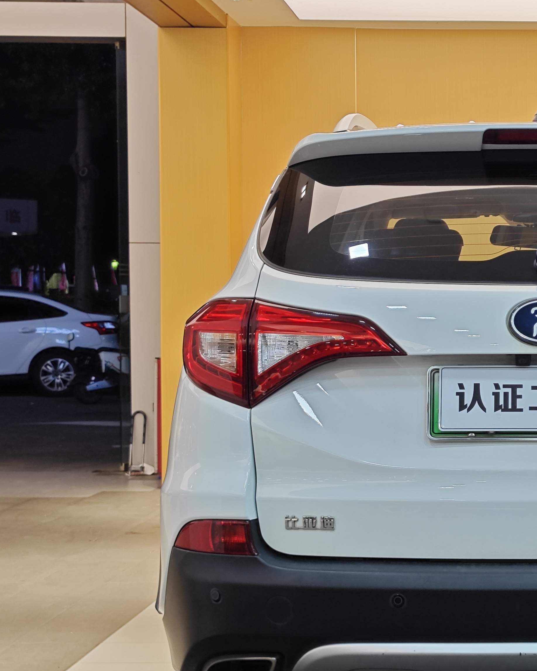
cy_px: 404
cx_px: 542
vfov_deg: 23.8
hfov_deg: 18.6
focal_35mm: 80
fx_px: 1589
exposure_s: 1/93.3
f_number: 1.9
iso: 100
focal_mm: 8.7
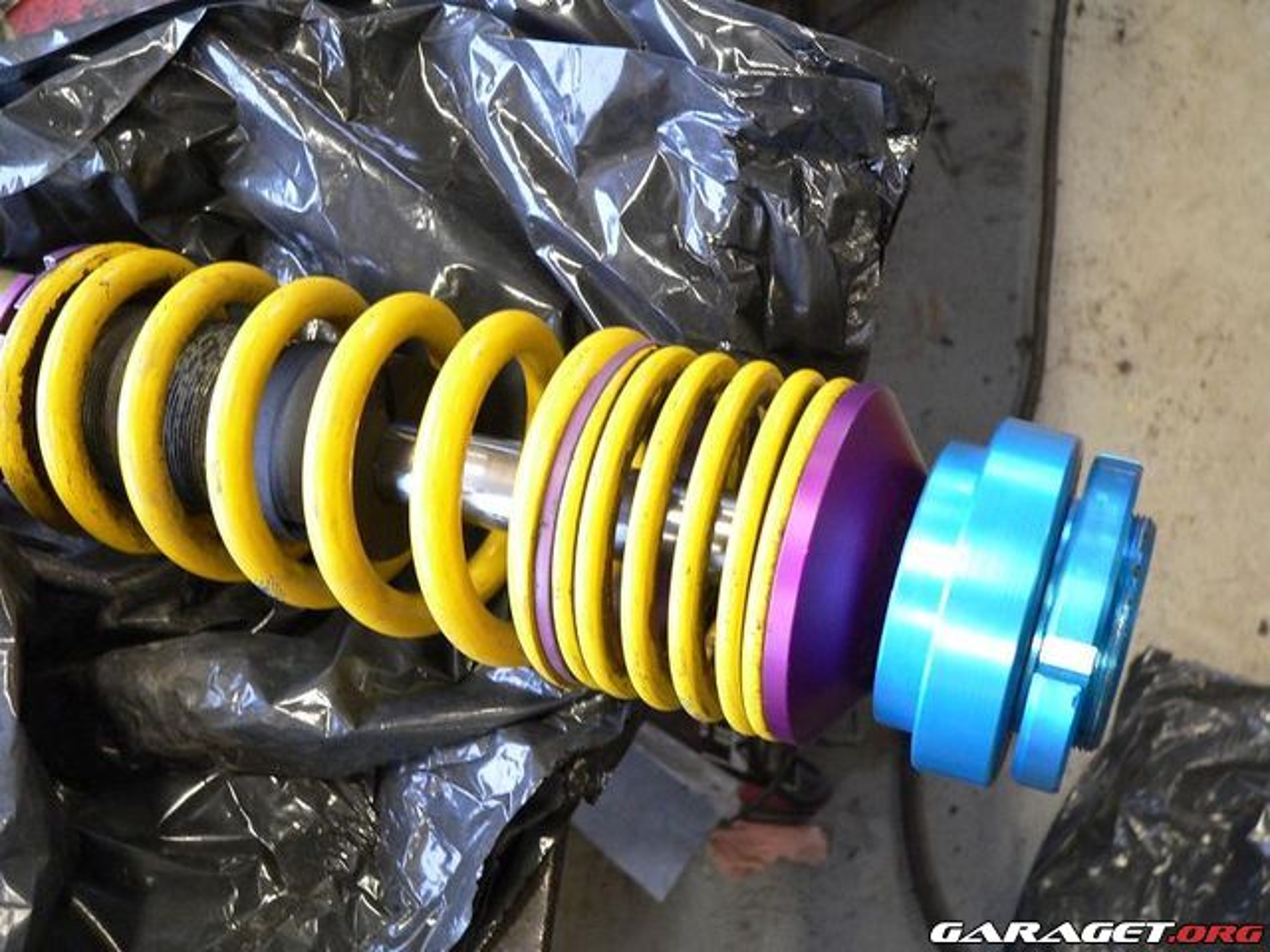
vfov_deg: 39.7
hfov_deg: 51.4
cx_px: 635
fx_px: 1321
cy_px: 476
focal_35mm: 36
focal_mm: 6
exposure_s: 1/13
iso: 200
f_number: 2.8
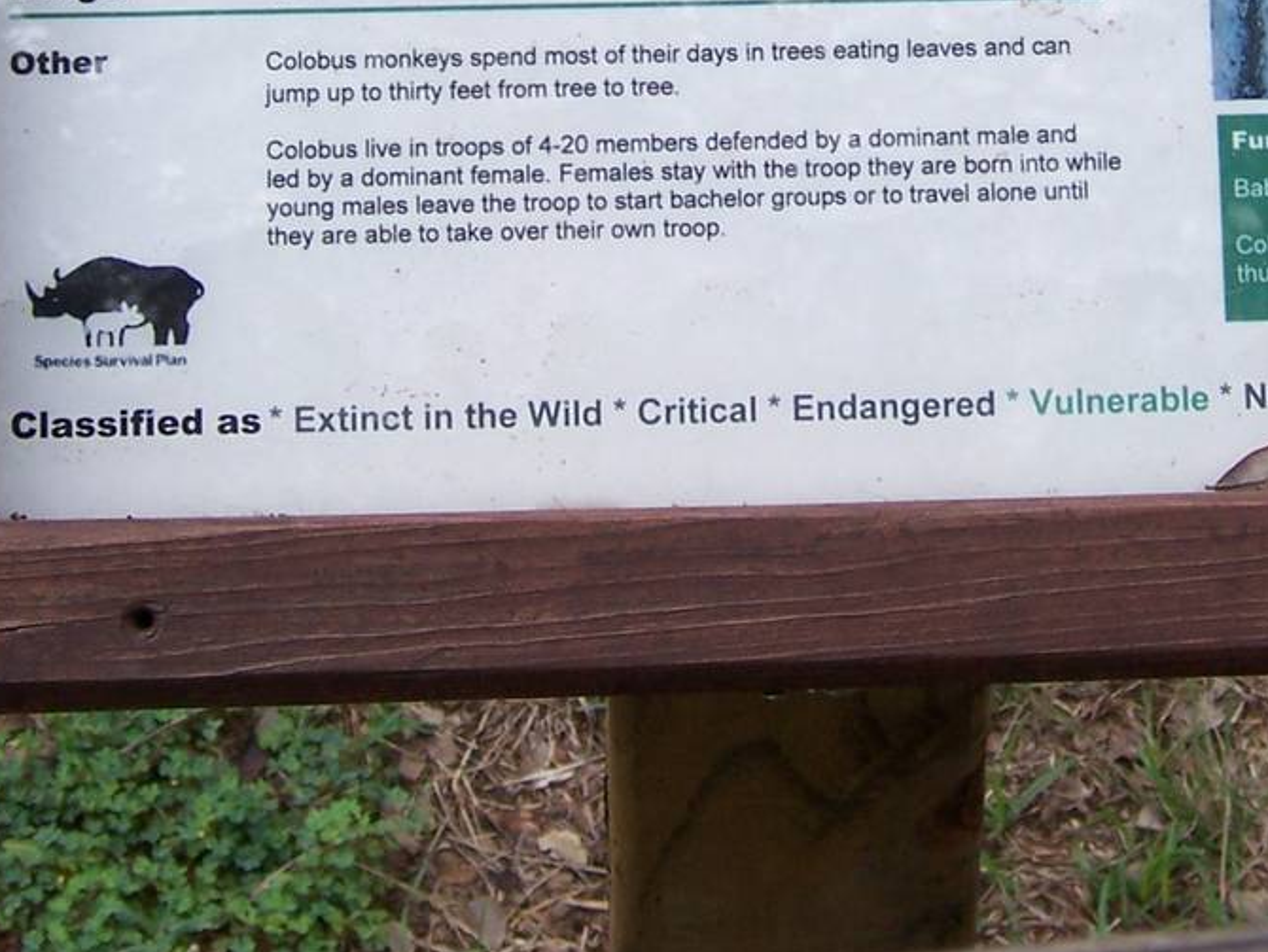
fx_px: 4287
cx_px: 732
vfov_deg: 12.5
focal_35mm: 117
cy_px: -23
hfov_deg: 16.8
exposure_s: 1/250
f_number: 4
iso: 80
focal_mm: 8.2
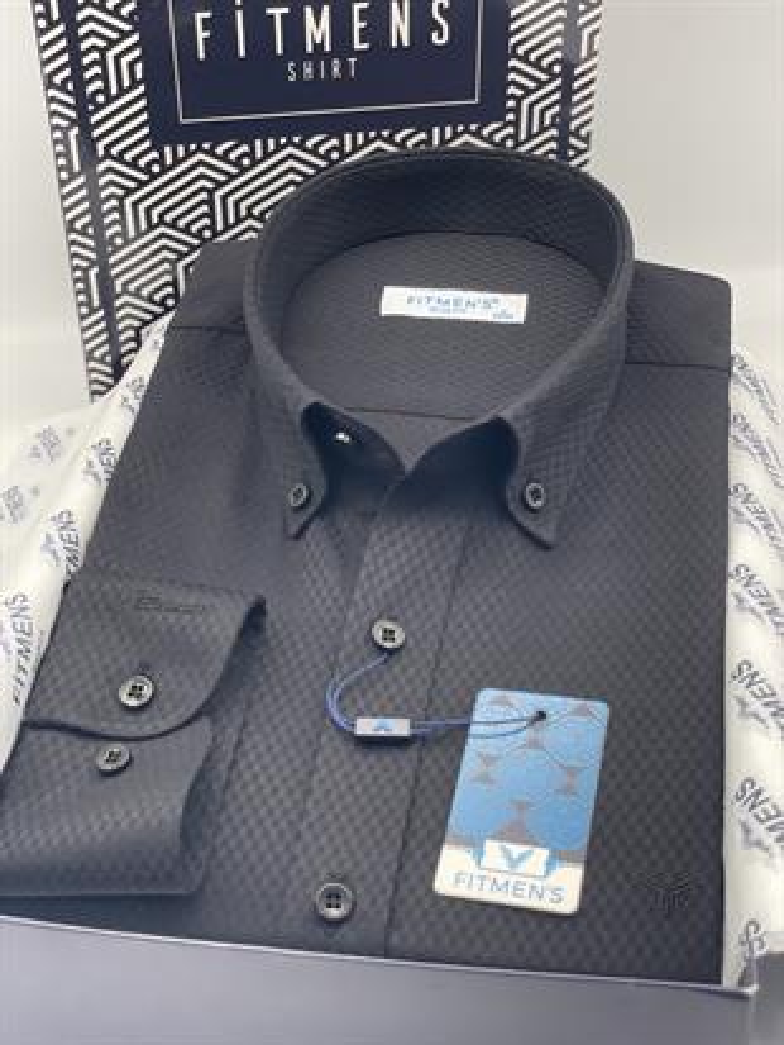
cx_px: 392
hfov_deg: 28.0
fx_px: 1569
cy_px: 522
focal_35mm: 52
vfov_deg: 36.8
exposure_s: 1/100
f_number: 2
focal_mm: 6
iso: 40
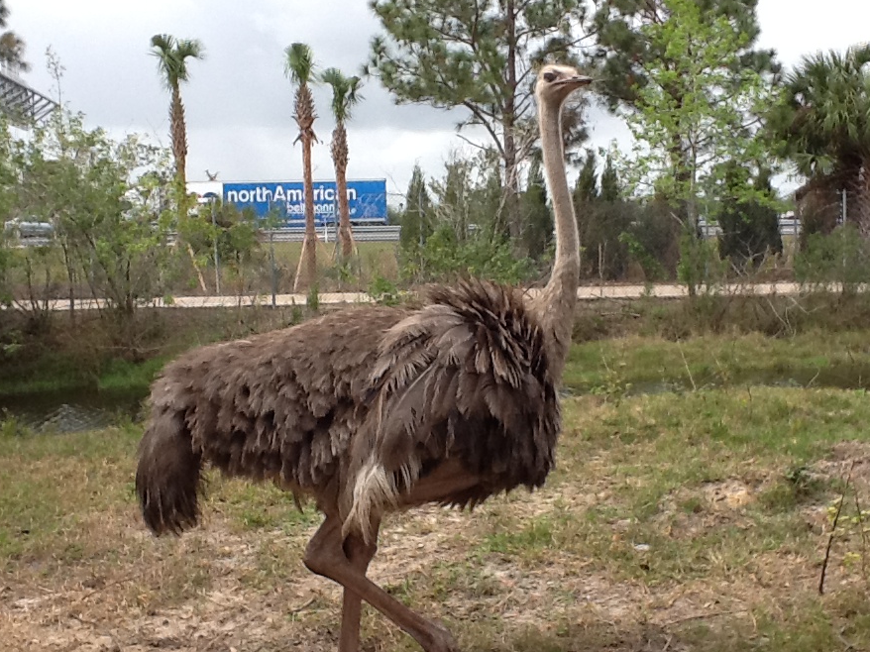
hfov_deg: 52.6
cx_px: 463
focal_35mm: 35
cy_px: 312
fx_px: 879
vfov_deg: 40.7
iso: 64
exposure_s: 1/764
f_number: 2.4
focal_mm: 2.03
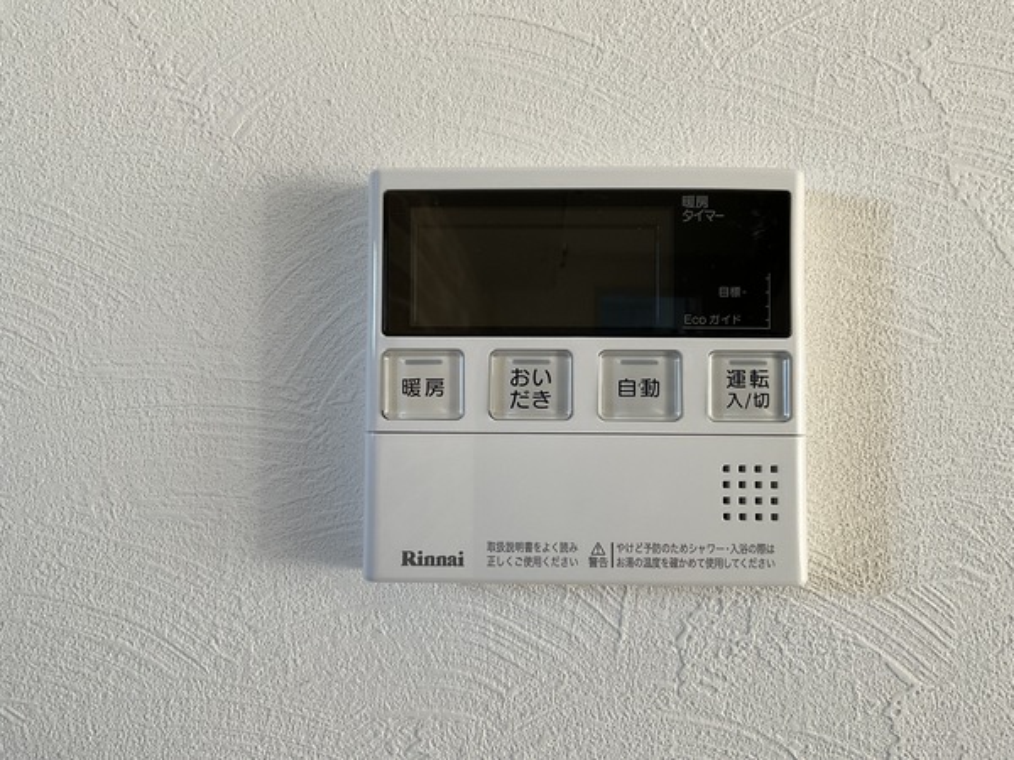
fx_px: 849
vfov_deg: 48.2
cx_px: 507
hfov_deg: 61.7
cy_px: 380
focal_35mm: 29
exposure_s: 1/86
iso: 64
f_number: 1.8
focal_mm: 3
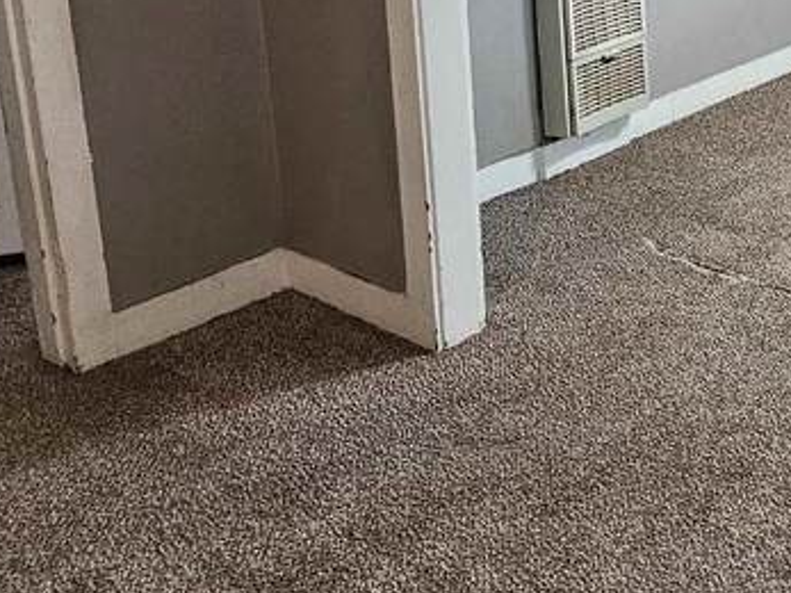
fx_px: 1096
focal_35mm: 48
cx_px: 805
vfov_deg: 28.2
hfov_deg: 35.6
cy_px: -18
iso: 400
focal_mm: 2.2
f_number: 2.2
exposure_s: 1/60
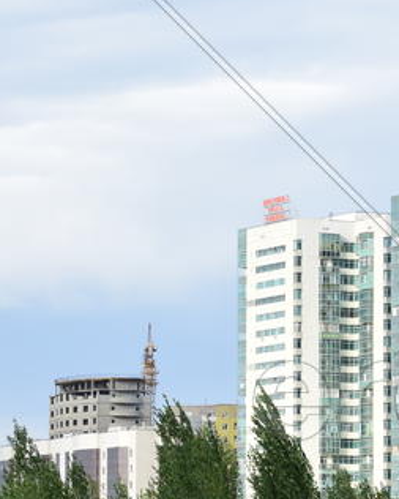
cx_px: 558
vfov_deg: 9.0
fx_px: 3147
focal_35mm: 213
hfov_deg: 7.2
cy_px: 401
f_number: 8
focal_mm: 55
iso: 100
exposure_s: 1/100
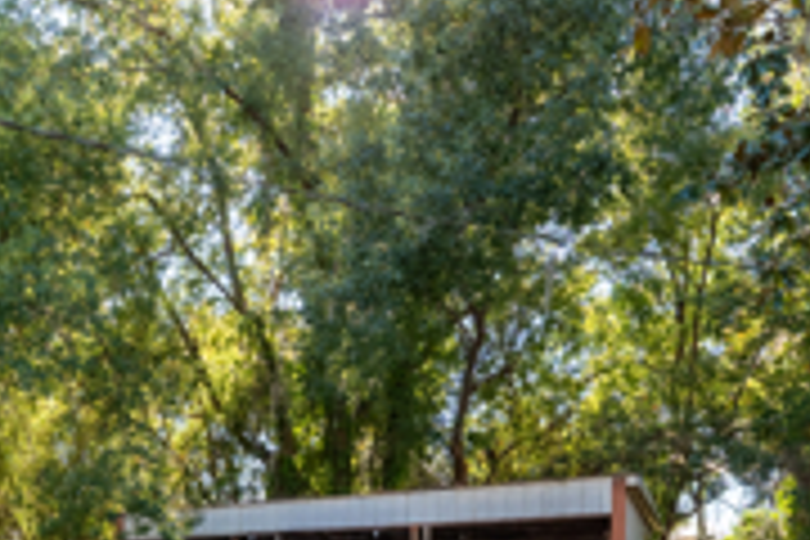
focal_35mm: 35
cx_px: 232
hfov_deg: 52.7
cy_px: 626
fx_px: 787
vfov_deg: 32.3
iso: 400
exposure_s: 1/500
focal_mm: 14
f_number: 9
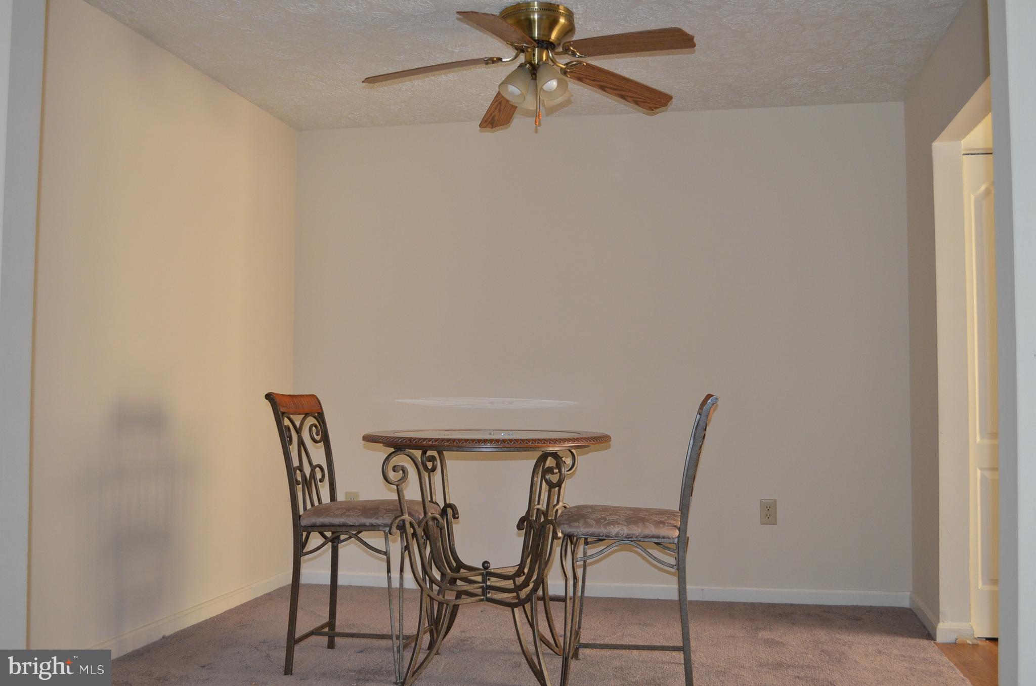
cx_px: 518
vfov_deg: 36.7
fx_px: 1034
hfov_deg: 53.2
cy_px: 343
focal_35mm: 36
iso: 800
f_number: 4
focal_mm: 24
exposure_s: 1/60
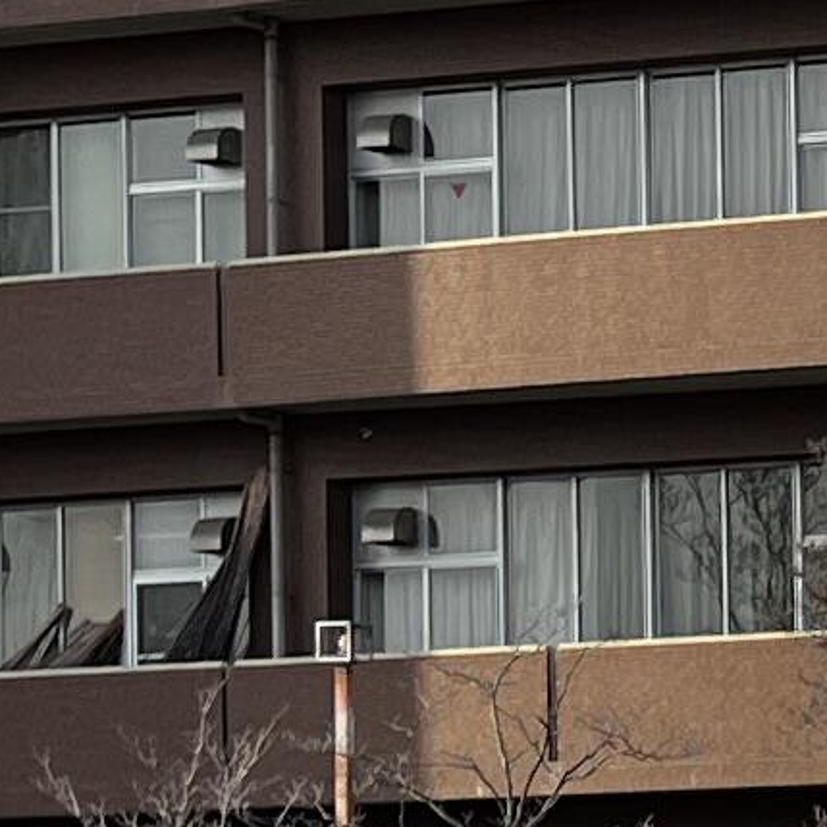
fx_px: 5838
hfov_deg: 7.6
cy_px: 1031
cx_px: 1883
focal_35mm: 216
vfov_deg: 8.0
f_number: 1.5
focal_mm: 5.7
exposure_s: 1/1124
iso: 50
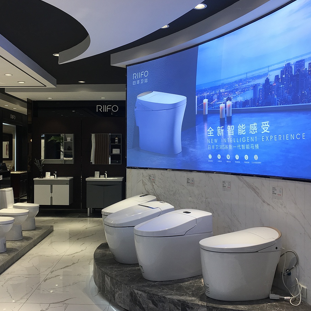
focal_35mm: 36
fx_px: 366
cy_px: 156
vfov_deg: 46.0
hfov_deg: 45.8
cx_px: 125
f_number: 2.2
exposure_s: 1/107
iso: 25
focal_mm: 4.15
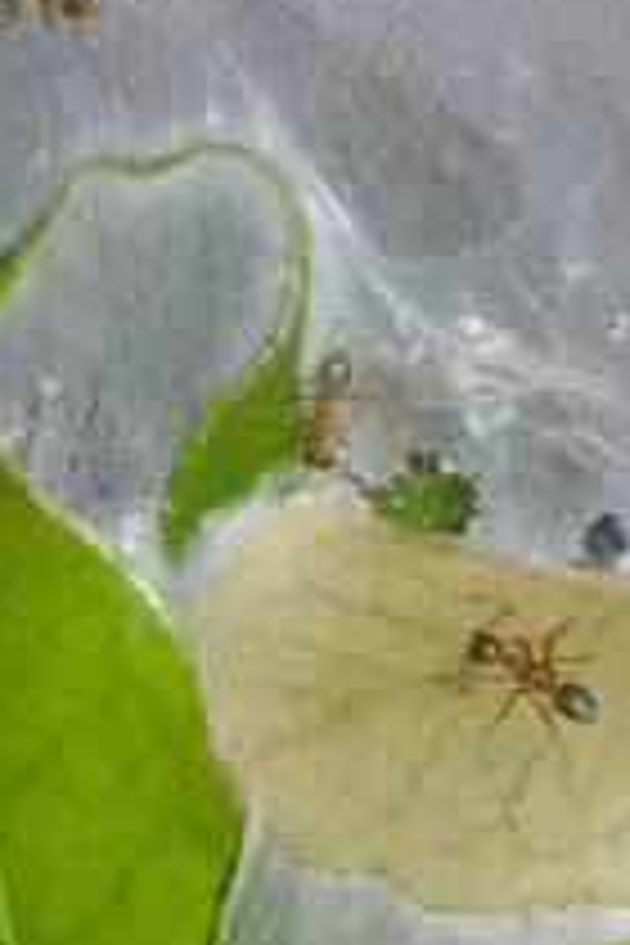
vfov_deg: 6.4
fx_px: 8399
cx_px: 477
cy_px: -248
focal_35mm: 320
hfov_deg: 4.3
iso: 400
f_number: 16
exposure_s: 1/45
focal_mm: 28
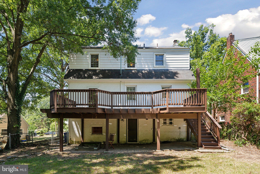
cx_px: 130
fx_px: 137
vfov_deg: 64.6
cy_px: 87
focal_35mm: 19
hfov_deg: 86.9
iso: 80
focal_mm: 19
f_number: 4.5
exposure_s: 1/80
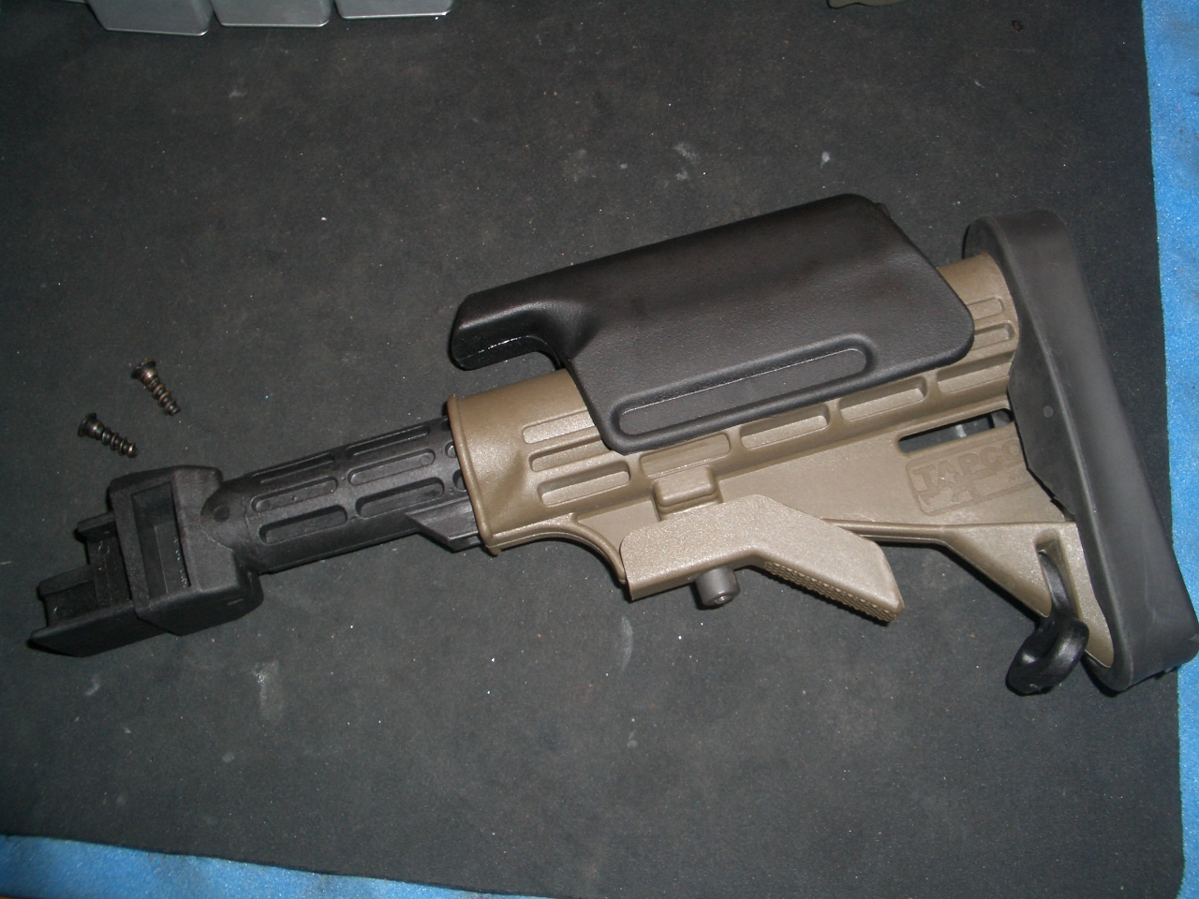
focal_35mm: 35
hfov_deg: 52.6
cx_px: 600
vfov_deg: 40.7
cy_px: 450
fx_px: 1212
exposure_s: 1/60
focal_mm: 5.8
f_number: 4.3
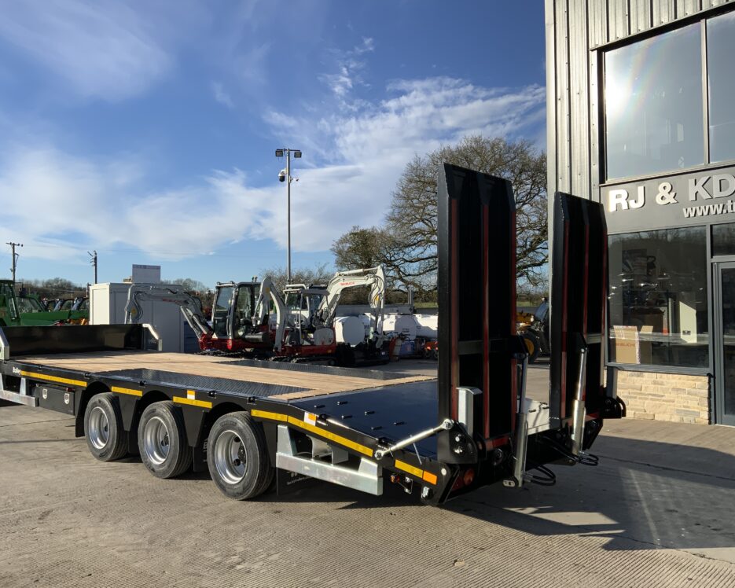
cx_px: 364
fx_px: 674
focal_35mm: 31
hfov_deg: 57.2
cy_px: 300
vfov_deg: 47.1
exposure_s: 1/1848
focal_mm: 3
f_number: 1.8
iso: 16
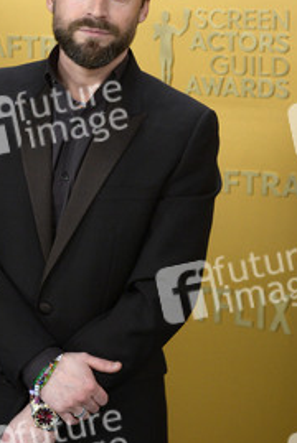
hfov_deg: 11.8
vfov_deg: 17.6
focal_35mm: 116
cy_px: 203
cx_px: 92
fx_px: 1432
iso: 2500
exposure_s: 1/250
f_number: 6.3
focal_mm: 78
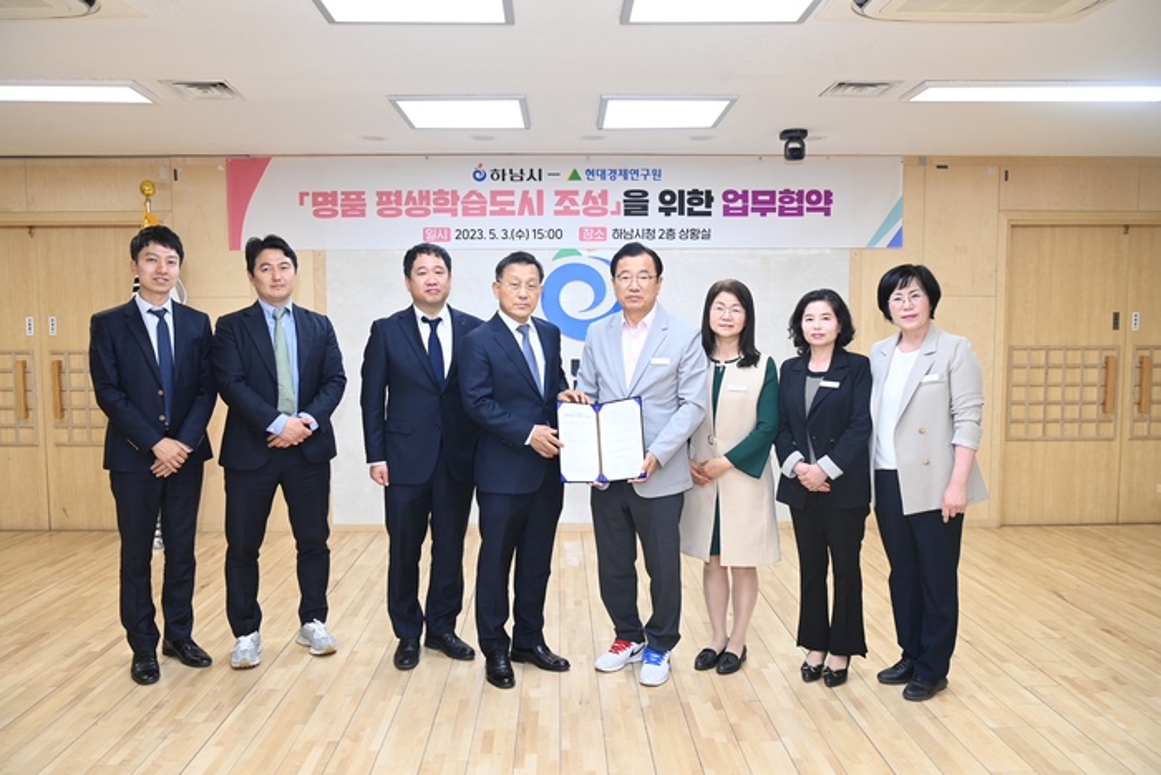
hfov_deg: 61.9
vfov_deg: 43.6
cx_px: 580
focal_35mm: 30
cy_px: 388
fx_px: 968
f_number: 5
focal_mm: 30
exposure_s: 1/100
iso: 800
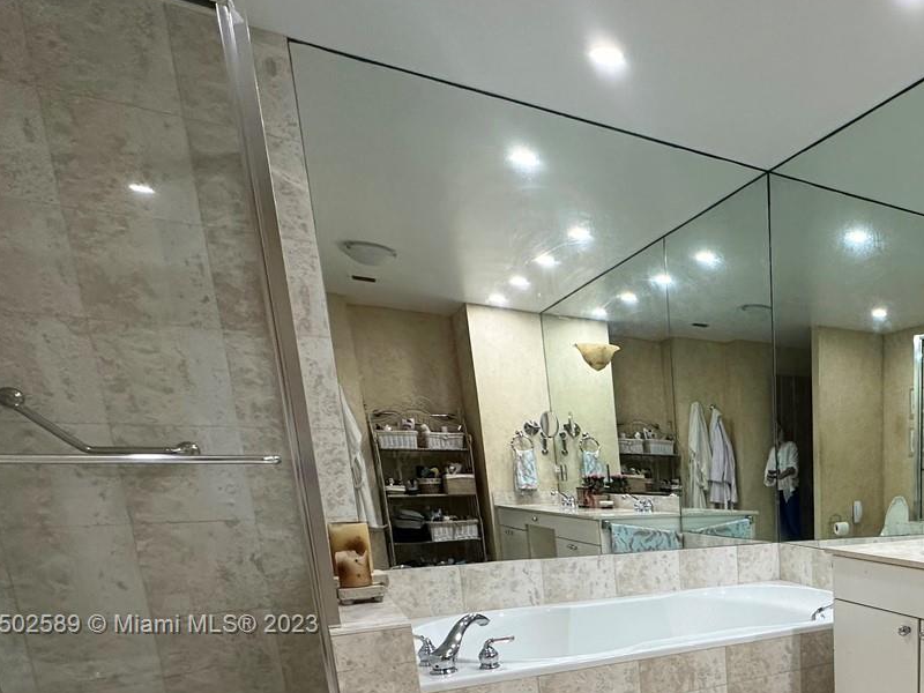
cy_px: 626
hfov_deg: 53.3
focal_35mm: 28
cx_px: 873
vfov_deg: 45.1
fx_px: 747
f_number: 2.2
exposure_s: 1/120
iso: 200
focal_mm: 2.22
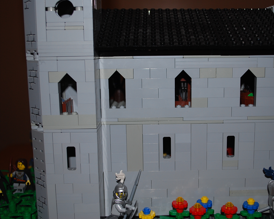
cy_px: 110
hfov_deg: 41.8
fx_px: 357
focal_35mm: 44
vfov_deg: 34.2
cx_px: 163
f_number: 4.5
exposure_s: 1/60
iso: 200
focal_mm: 26
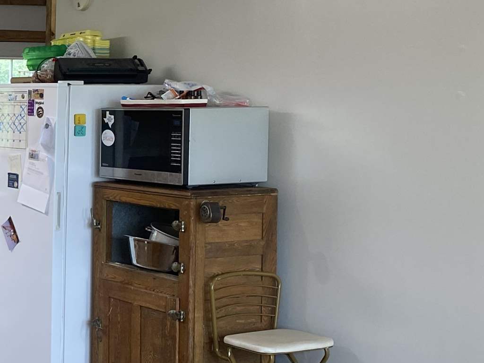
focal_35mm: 78
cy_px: 200
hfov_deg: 22.3
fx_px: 1091
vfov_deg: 18.9
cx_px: -151
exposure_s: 1/120
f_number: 1.8
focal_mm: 4.25
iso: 100
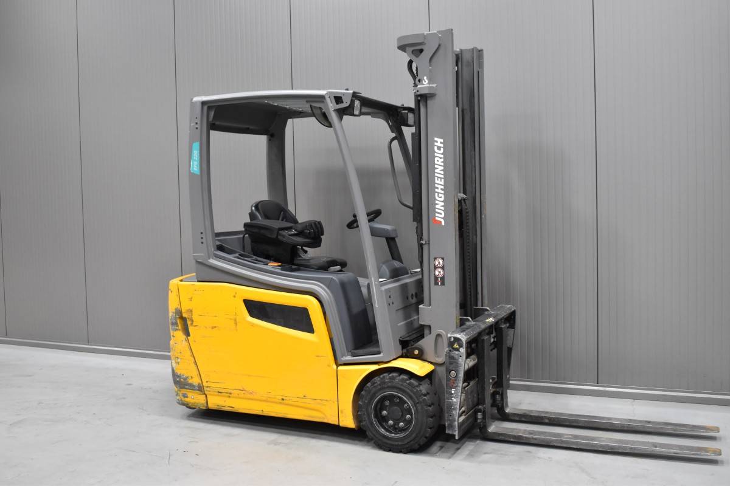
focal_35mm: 34
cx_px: 365
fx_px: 700
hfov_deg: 55.1
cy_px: 243
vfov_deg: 38.4
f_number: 5.6
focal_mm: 23
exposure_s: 1/40
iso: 1600
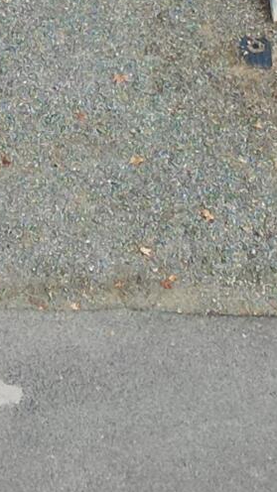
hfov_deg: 7.6
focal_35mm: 158
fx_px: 2063
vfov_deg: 12.1
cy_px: -484
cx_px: -82
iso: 200
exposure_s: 1/725
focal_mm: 6.72
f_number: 1.7
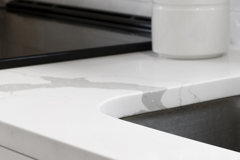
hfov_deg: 17.2
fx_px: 780
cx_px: 231
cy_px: -43
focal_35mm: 117
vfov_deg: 11.4
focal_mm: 35
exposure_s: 1/40
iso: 640
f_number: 5.6
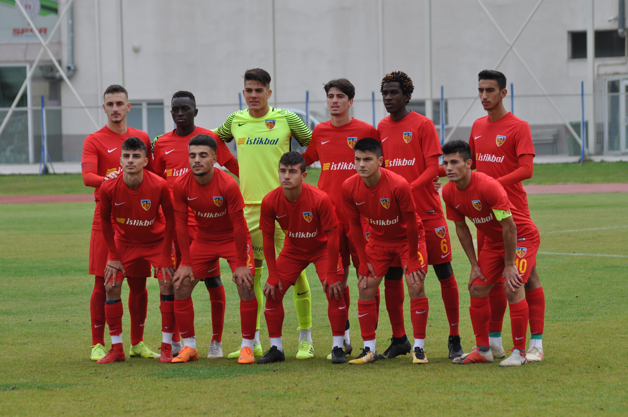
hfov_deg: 10.2
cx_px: 314
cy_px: 208
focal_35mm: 202
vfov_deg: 6.8
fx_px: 3528
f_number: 5.6
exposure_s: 1/500
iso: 360
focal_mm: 135
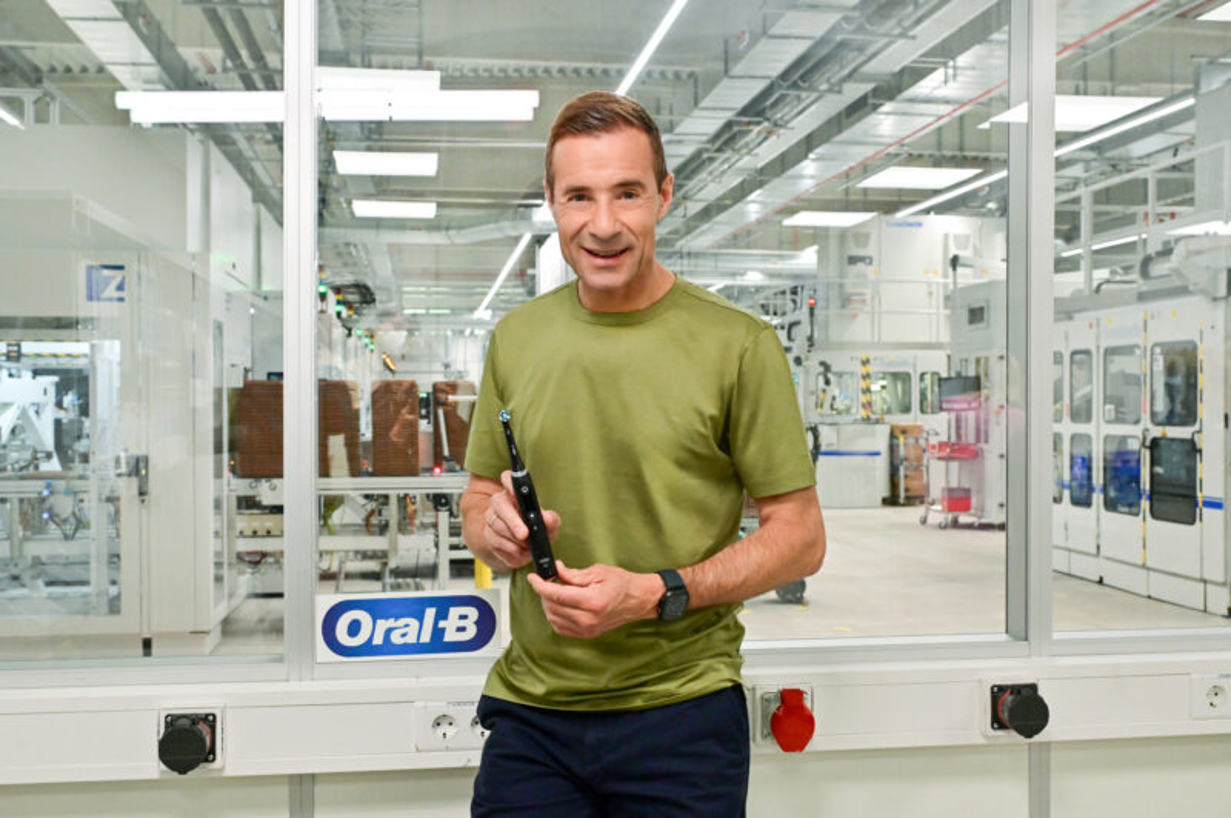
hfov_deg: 51.9
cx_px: 616
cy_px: 409
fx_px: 1264
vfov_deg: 35.9
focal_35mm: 37
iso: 3200
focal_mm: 37
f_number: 8
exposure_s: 1/200
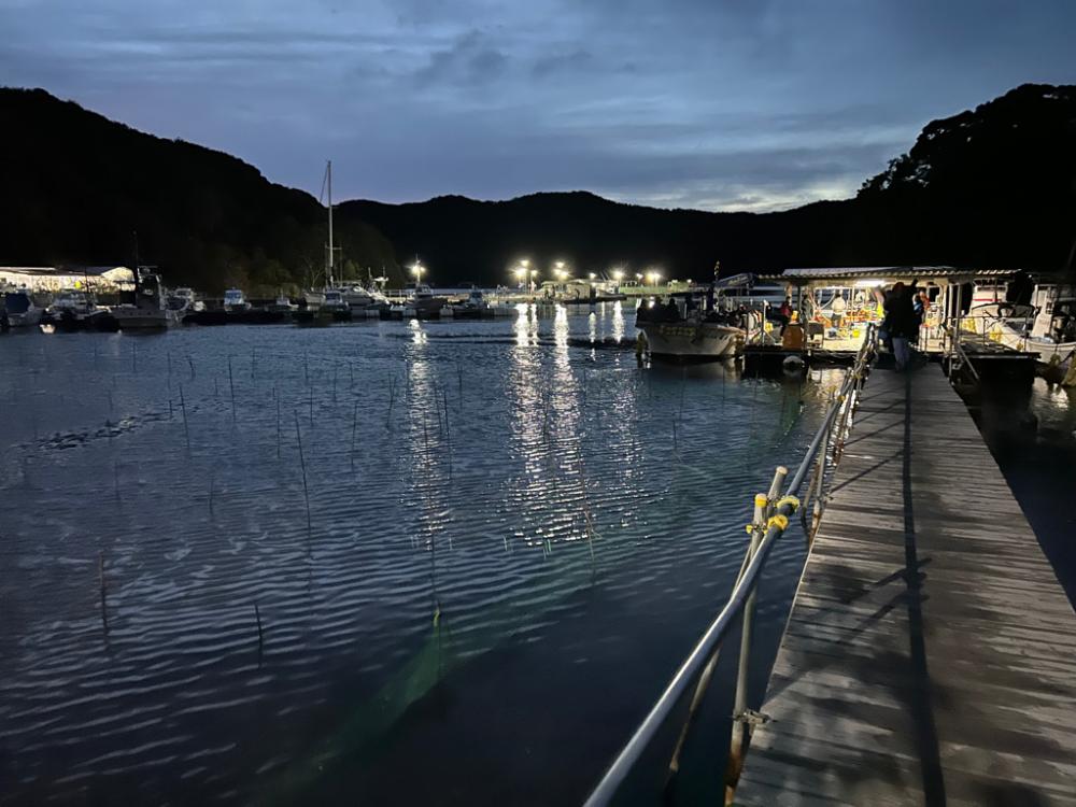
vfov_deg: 53.1
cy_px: 404
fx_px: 808
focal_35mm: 26
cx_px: 538
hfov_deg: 67.3
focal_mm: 5.7
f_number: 1.5
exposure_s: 1/20
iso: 1000
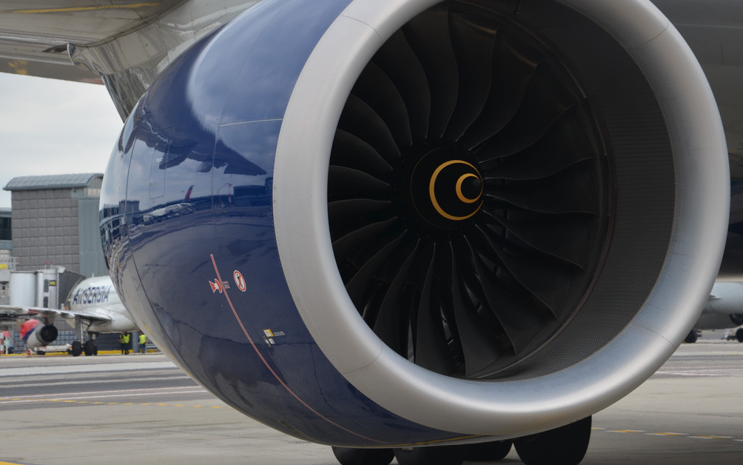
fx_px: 2787
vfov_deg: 9.5
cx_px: 409
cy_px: 211
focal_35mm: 138
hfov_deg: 15.2
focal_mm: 75
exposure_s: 1/200
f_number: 7.1
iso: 160
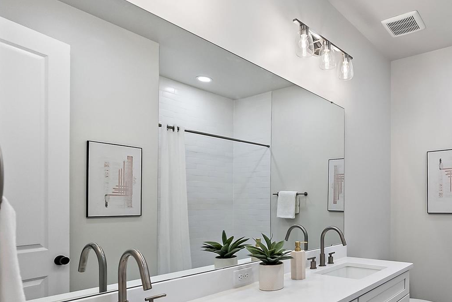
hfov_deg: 67.1
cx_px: 337
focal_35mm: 25
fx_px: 314
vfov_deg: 50.5
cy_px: 200
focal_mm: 16
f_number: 4
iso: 1600
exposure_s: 1/320
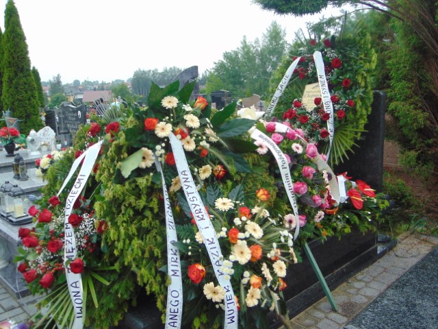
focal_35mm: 33
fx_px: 418
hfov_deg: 55.4
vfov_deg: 42.9
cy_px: 164
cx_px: 219
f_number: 3.2
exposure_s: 1/200
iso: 80
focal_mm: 5.8
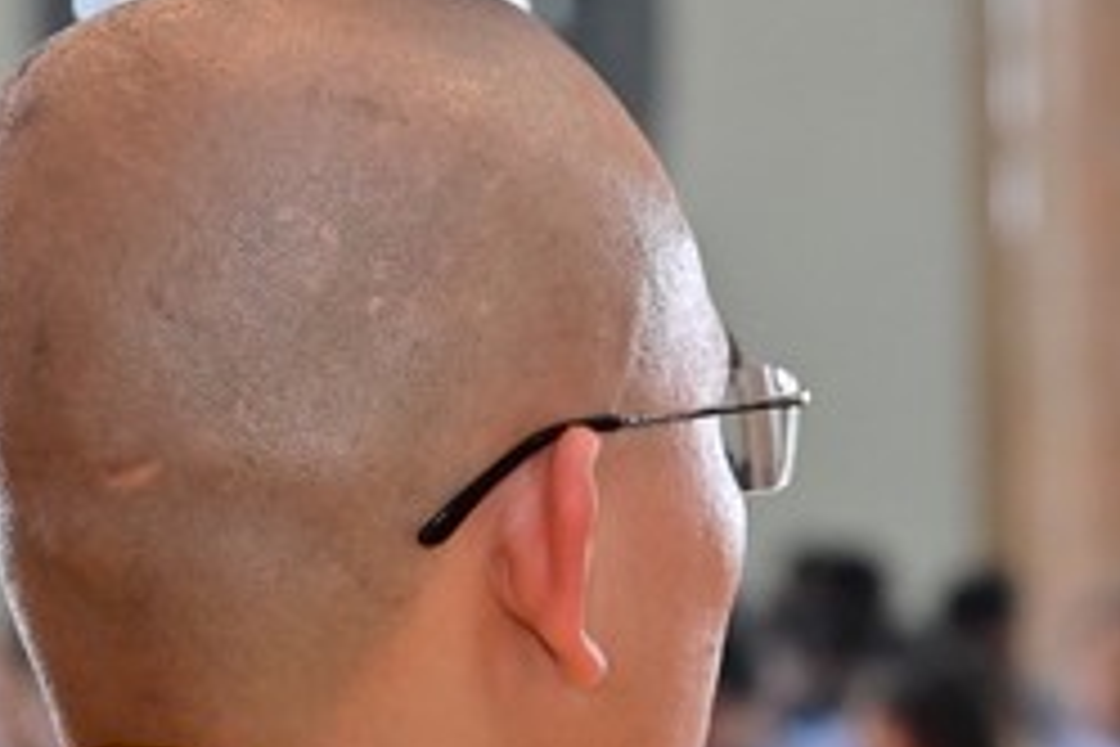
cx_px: 936
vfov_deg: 5.3
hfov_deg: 7.9
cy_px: 810
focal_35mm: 261
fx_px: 8119
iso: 5000
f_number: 6.3
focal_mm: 100
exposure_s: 1/160
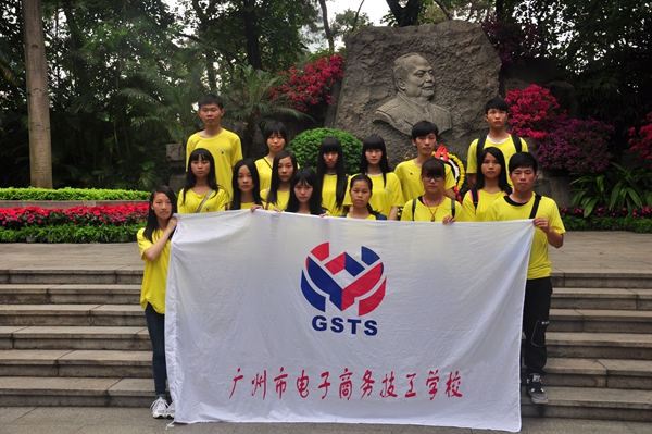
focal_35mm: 39
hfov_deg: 49.6
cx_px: 326
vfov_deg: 34.2
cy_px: 217
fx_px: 706
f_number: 5
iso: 200
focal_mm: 26
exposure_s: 1/100
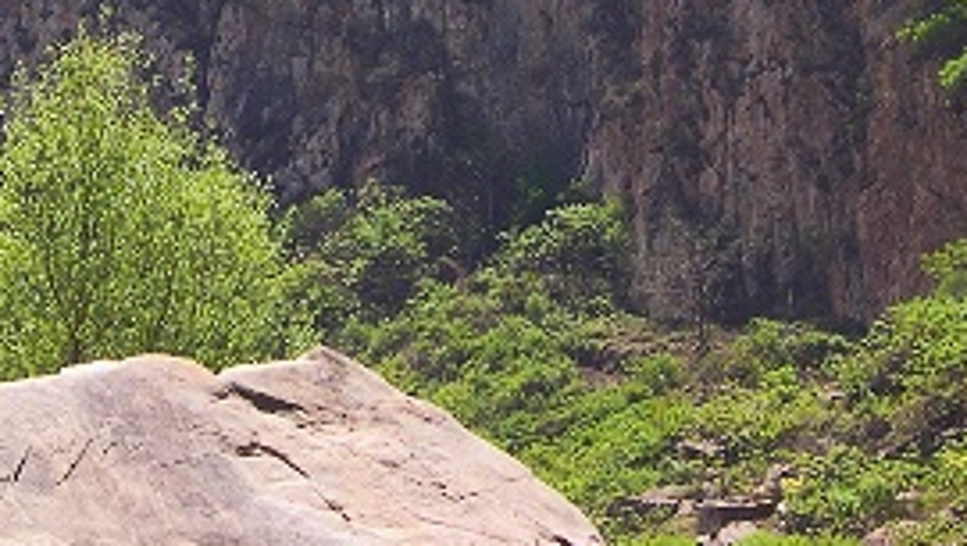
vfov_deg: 10.0
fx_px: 3131
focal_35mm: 122
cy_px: 164
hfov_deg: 17.5
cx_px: 343
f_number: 7.6
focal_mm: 8
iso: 100
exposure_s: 1/118
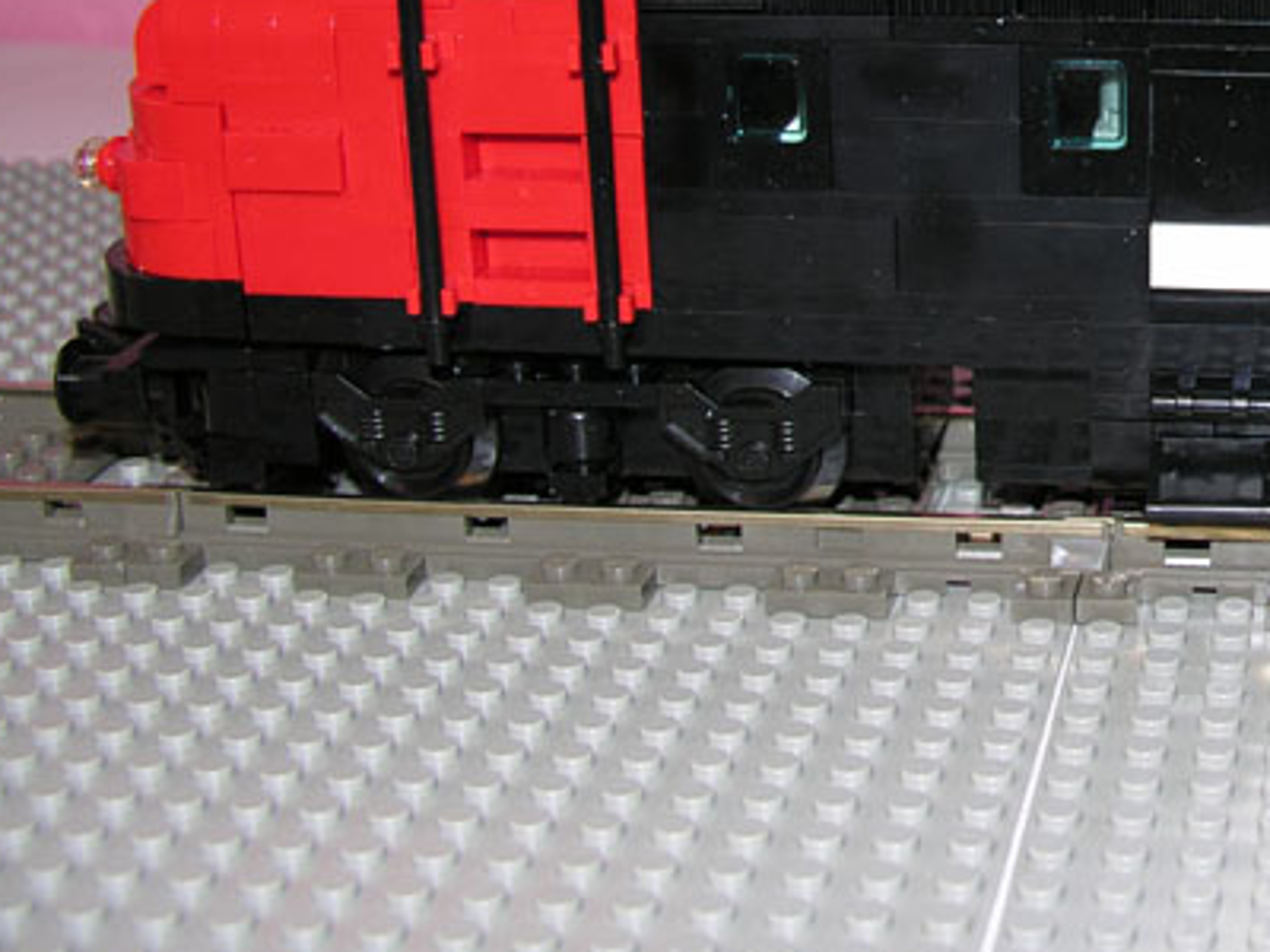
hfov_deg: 26.4
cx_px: 1251
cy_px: 149
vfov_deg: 20.7
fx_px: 2568
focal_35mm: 70
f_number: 2.8
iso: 50
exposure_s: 1/60.1
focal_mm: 8.9
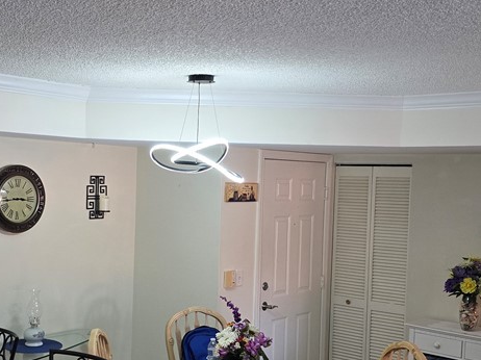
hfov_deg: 36.7
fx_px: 708
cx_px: 124
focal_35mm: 51
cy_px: 211
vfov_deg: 28.5
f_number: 1.7
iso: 250
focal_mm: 6.3
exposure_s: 1/120
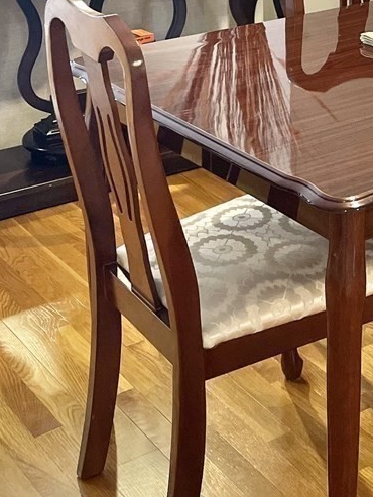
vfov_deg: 22.9
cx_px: 431
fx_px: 1163
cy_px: -25
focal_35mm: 81
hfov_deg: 17.5
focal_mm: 4.2
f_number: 1.6
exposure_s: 1/60
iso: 250
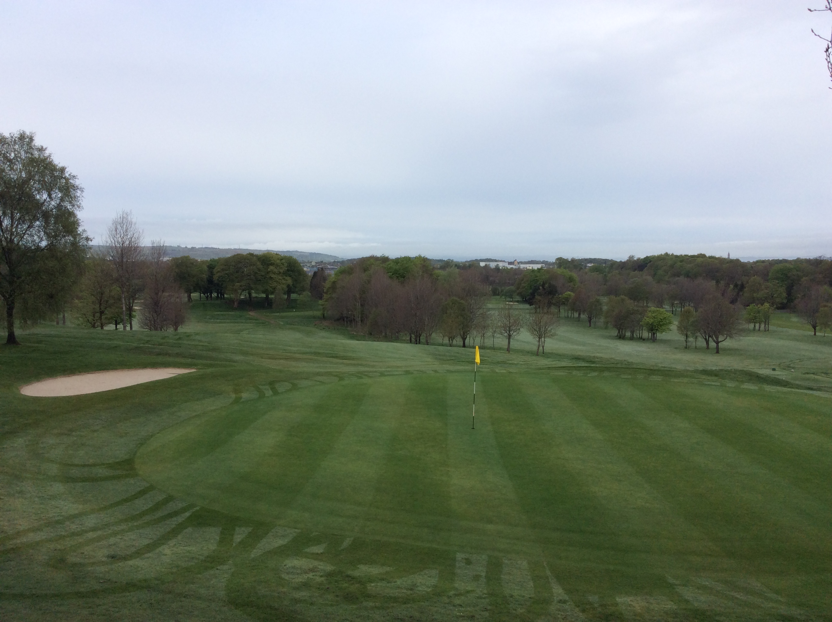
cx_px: 416
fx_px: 768
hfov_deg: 56.9
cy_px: 311
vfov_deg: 44.1
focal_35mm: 32
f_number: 2.4
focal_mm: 3.3
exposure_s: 1/566
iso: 32
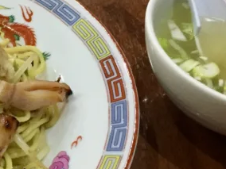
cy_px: 90
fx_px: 601
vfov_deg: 16.1
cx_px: 13
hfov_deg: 20.8
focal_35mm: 92
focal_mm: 4.15
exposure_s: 1/24
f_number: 2.2
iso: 250
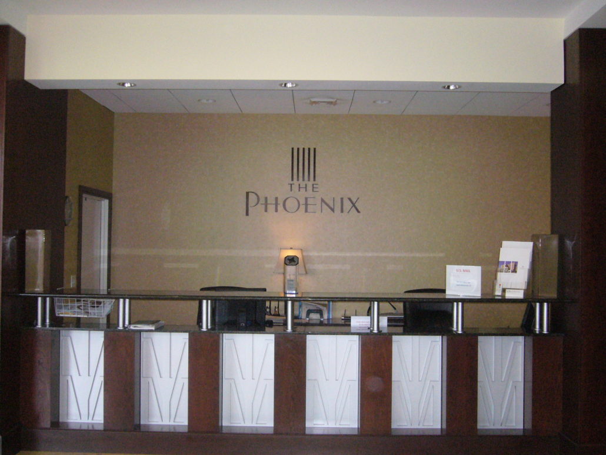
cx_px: 303
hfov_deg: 46.8
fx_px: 700
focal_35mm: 40
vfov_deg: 36.0
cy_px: 228
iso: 400
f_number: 3
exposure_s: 1/60
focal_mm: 6.6
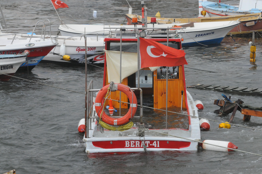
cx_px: 131
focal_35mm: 117
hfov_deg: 17.5
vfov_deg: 11.7
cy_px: 87
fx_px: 850
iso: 1600
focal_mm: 78
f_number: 9
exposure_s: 1/320
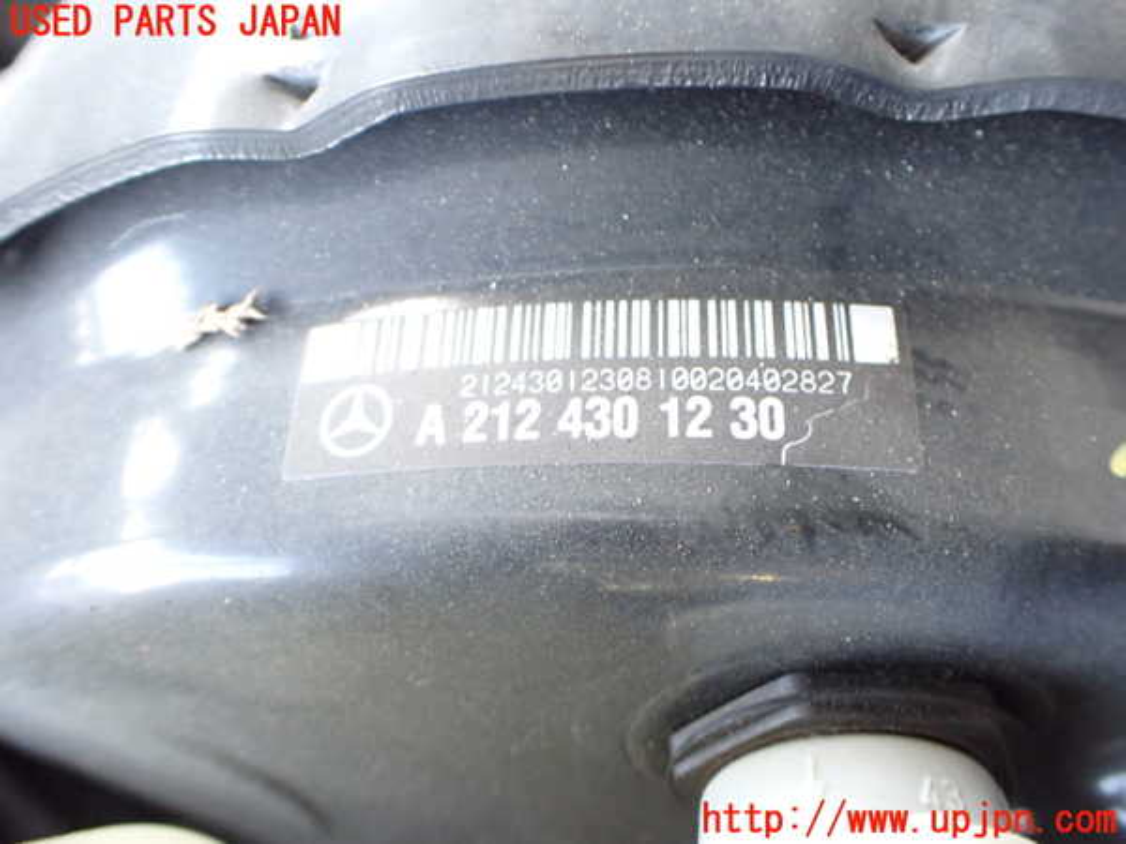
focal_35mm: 30
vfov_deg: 46.8
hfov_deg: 60.0
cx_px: 563
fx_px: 976
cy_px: 422
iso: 800
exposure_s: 1/60
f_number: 2.3
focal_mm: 5.4
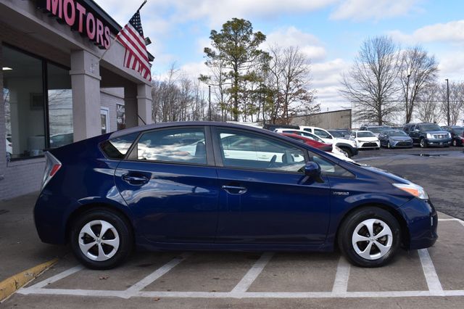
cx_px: 232
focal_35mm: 32
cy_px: 154
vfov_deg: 41.7
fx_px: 406
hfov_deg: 59.5
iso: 400
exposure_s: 1/400
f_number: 11
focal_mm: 21
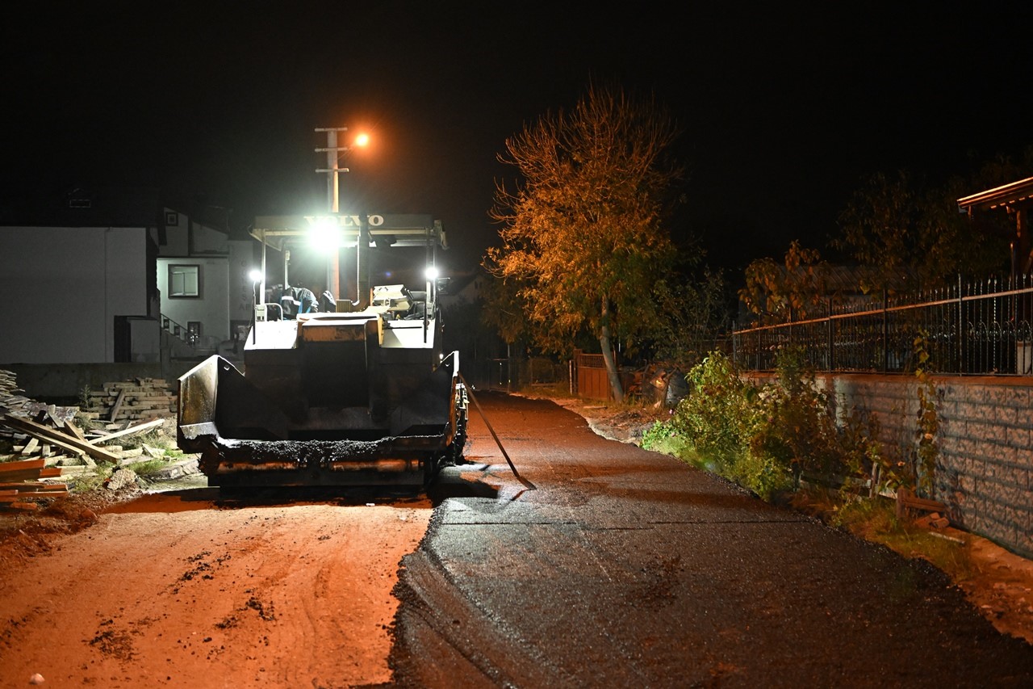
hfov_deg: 43.6
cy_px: 344
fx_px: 1291
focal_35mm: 45
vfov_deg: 29.9
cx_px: 516
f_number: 2.8
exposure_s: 1/60
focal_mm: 45
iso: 6400
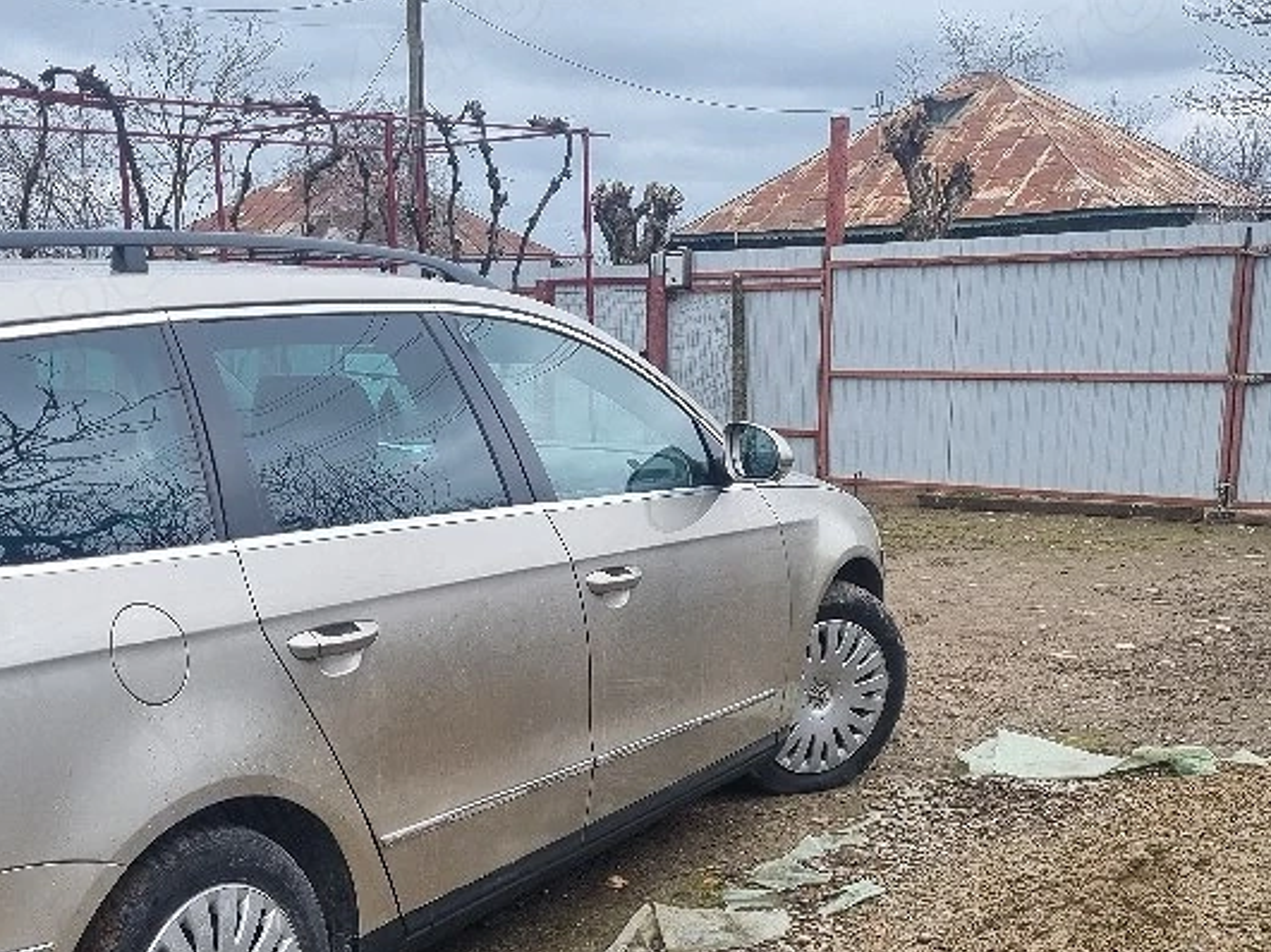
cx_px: 445
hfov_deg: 38.6
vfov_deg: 28.9
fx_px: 1799
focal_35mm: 49
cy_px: 792
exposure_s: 1/526
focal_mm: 5.4
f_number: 1.8
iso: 50
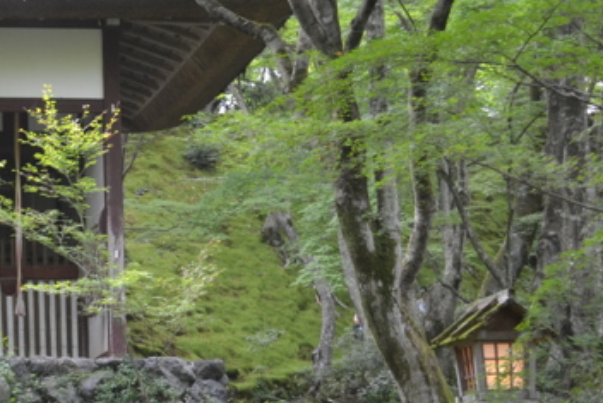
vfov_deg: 10.8
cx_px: -164
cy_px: 117
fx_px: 2119
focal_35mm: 126
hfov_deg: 15.5
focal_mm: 29
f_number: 4.5
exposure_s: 1/60
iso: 400
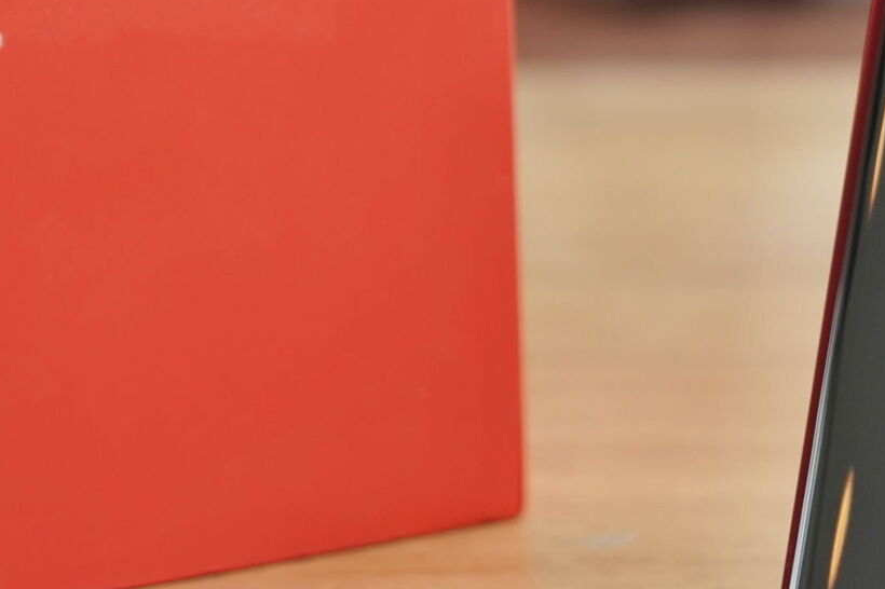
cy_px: 114
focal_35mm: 164
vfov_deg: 8.3
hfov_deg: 12.3
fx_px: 4030
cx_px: 1002
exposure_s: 1/160
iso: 320
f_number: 4
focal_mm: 70
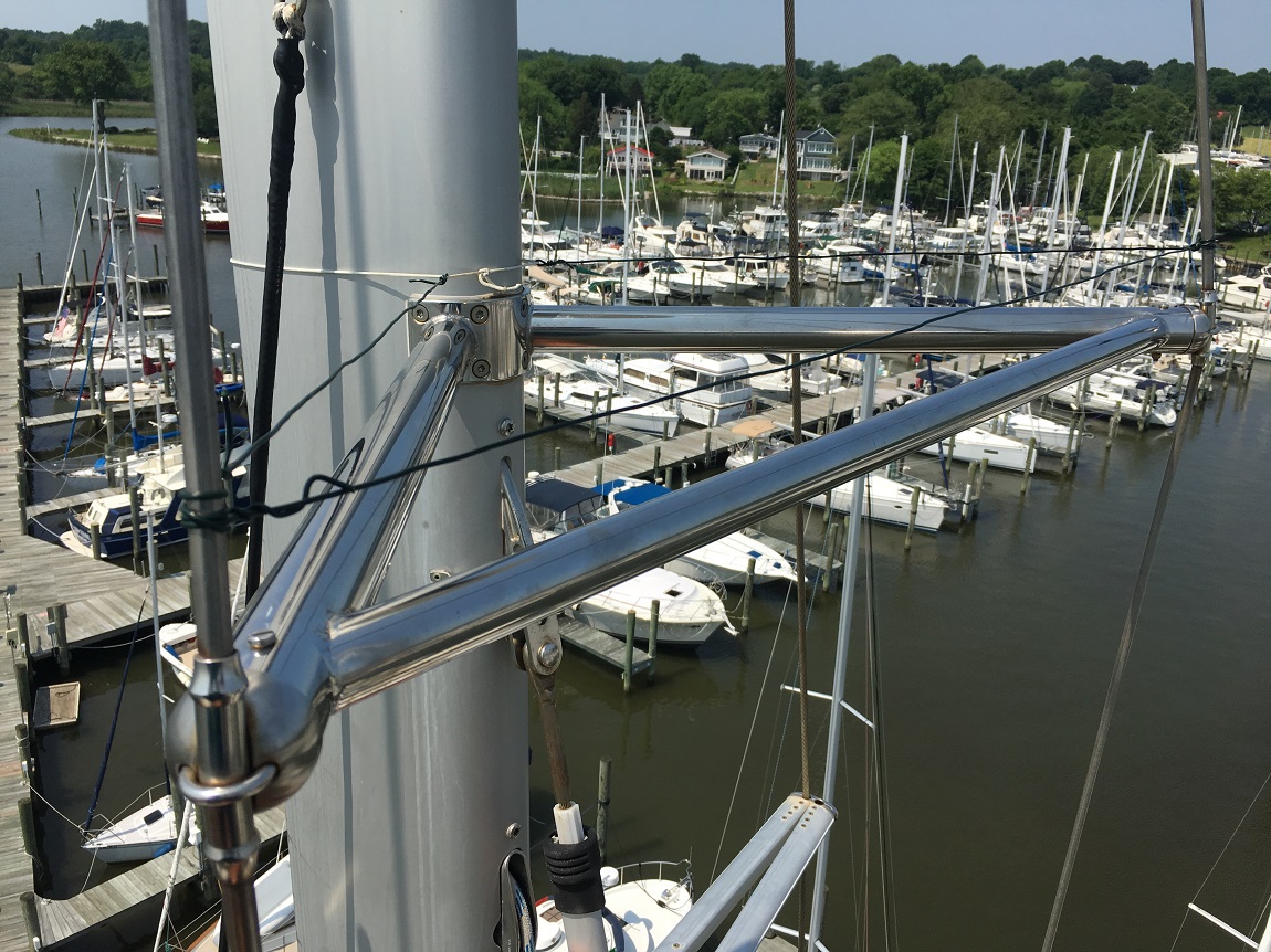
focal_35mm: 29
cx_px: 636
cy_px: 476
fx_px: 1065
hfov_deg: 61.7
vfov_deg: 48.2
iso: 25
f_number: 2.2
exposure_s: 1/2137
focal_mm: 4.15
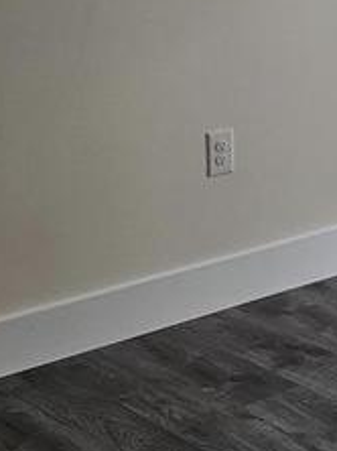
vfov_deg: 17.3
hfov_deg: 12.4
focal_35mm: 112
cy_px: 35
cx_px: 552
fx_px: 1457
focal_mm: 6.3
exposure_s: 1/120
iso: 160
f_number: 1.7
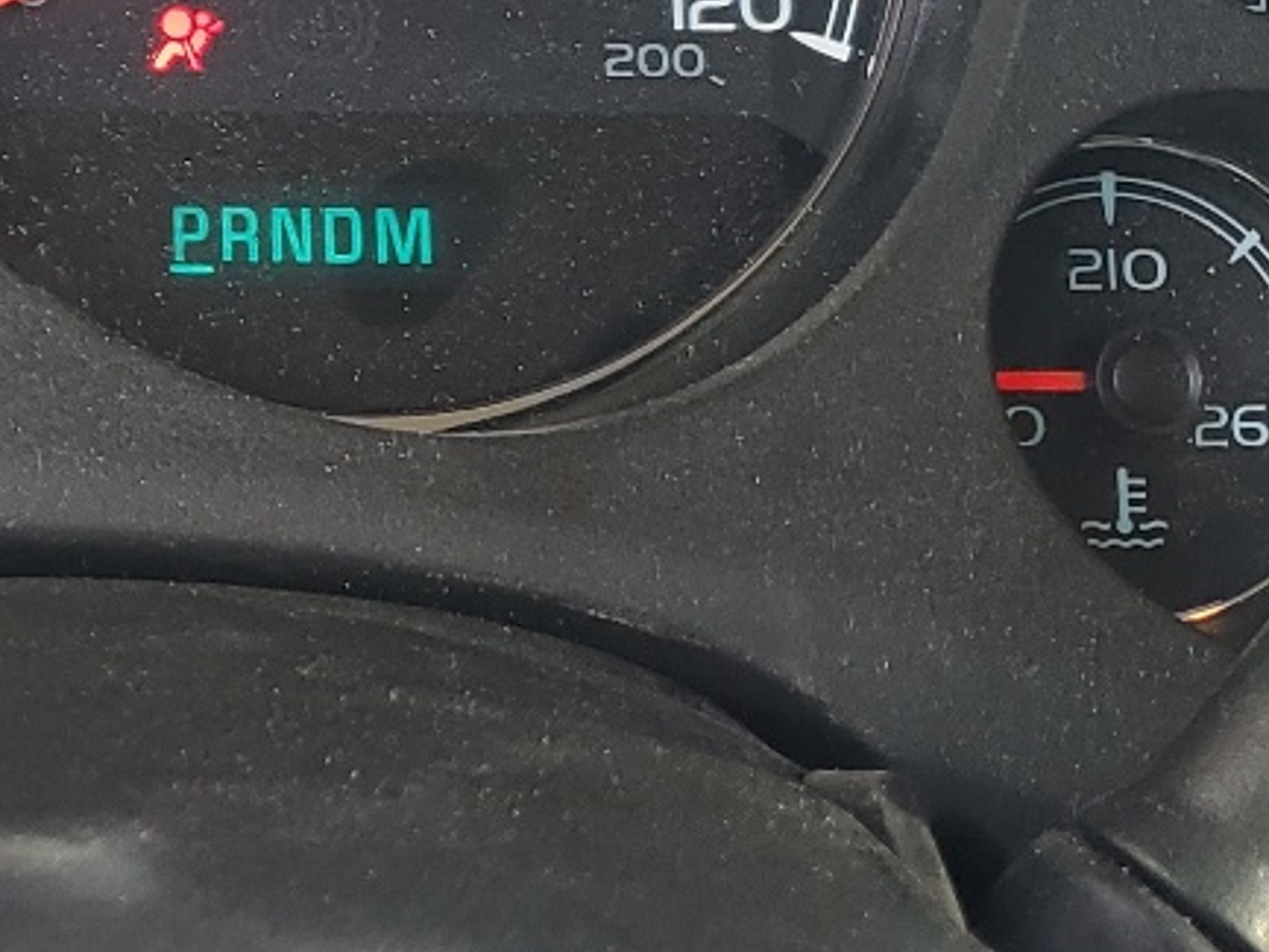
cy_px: 117
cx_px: -416
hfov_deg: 18.8
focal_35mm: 96
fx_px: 3520
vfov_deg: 15.3
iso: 54
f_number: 1.5
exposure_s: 1/60.2
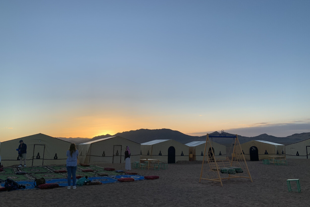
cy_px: 117
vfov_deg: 46.3
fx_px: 241
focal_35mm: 28
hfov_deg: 65.5
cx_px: 151
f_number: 1.8
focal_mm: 4.25
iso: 25
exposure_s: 1/1076
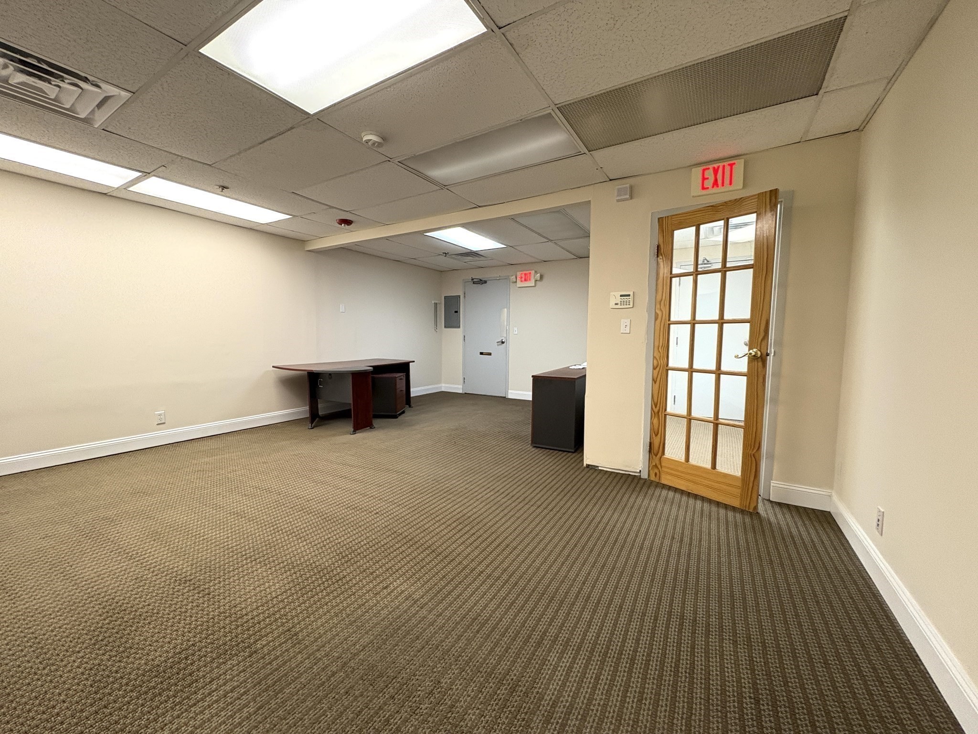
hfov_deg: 102.1
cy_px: 367
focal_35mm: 14
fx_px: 396
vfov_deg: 85.7
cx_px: 489
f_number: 2.2
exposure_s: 1/60
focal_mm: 2.22
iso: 250
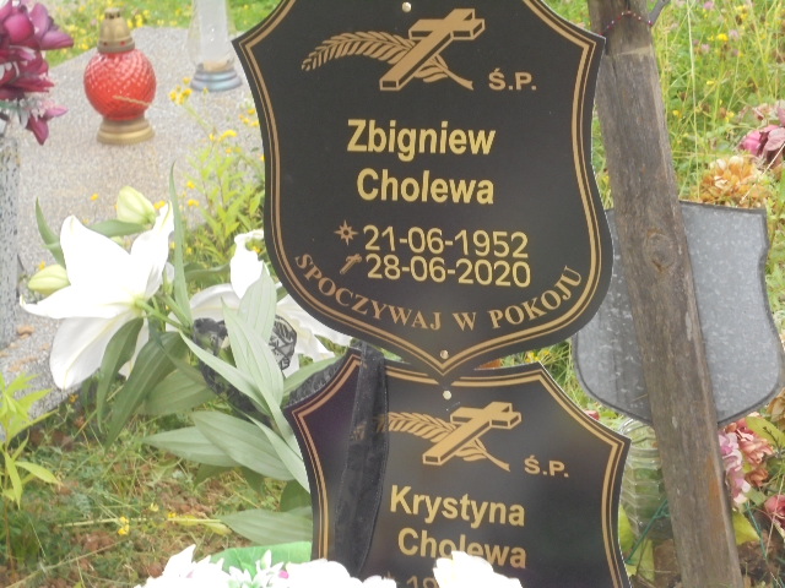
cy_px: 294
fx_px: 1882
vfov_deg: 17.8
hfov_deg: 23.6
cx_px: 392
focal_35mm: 83
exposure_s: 1/30
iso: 320
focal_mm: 14.9
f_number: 6.7
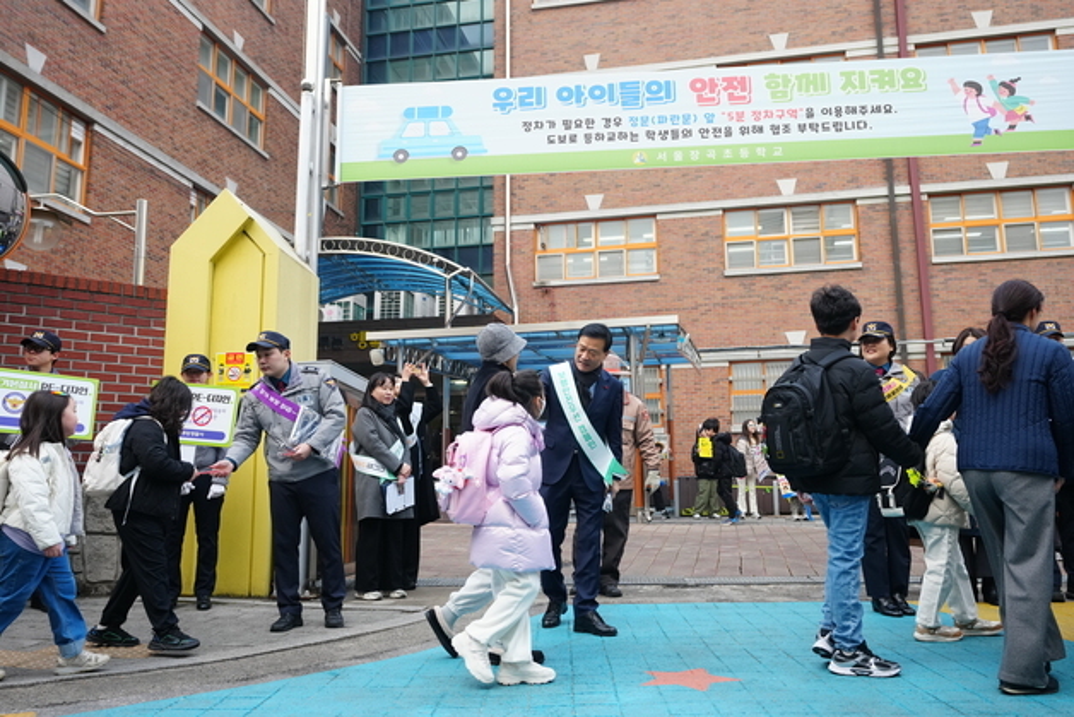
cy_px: 358
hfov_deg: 61.9
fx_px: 895
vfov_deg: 43.6
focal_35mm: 30
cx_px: 537
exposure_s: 1/800
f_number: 4
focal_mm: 30
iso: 800
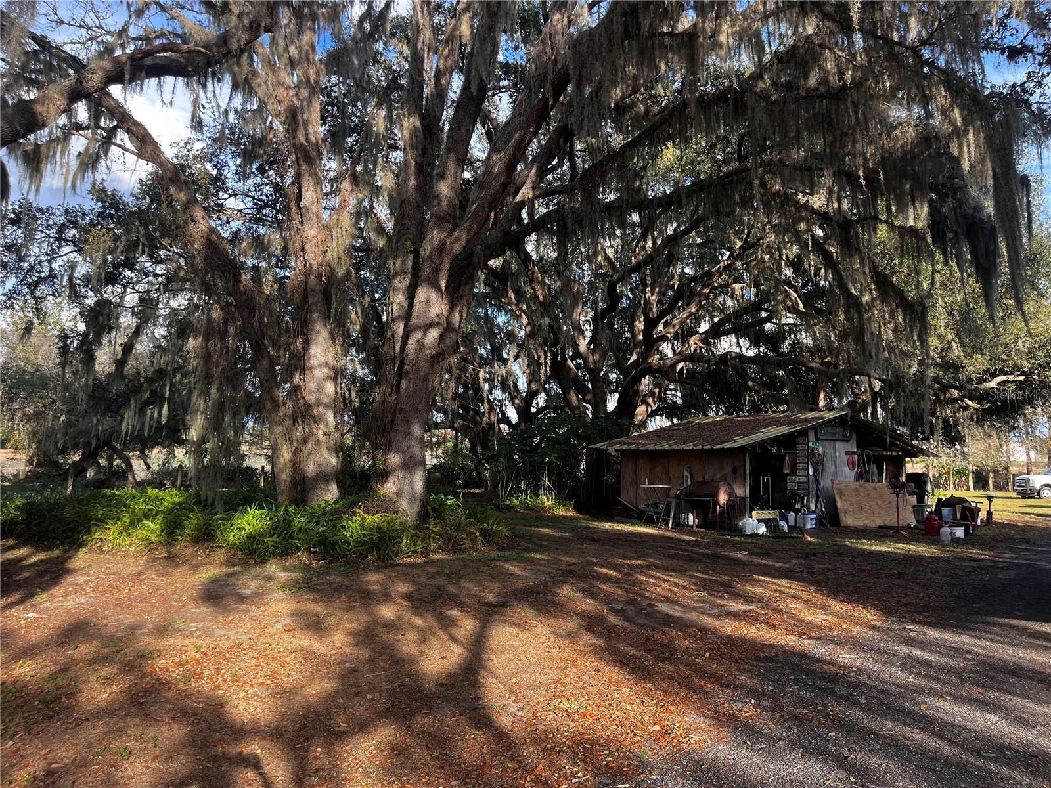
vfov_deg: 53.1
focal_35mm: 26
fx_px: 789
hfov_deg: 67.3
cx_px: 526
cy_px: 394
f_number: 1.6
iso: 50
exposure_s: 1/527
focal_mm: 5.1
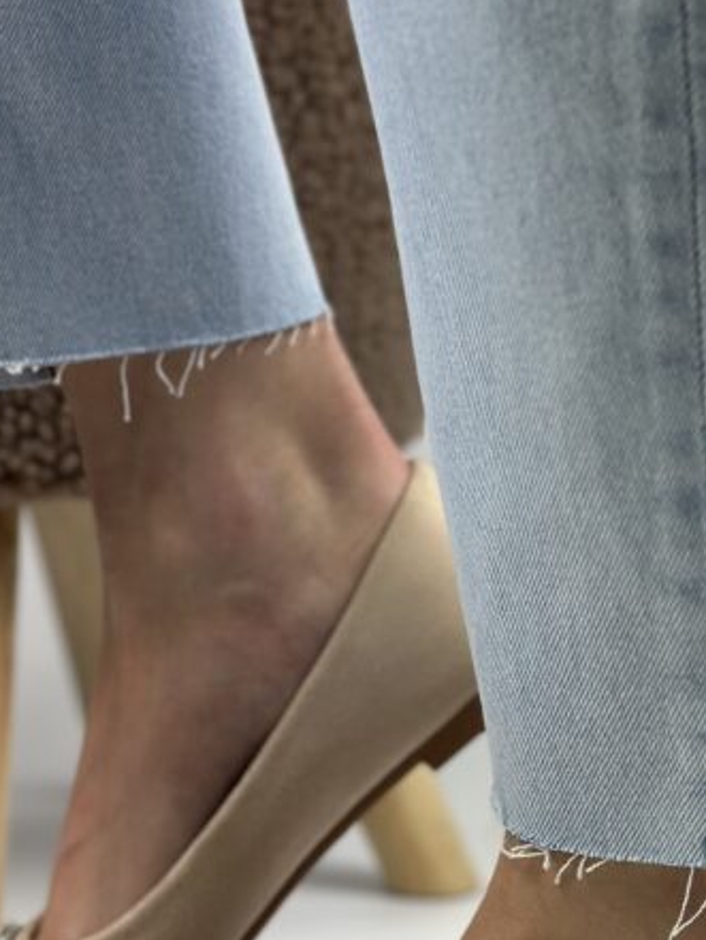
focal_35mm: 87
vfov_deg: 22.3
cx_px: 375
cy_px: 706
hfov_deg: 17.0
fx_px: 2365
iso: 80
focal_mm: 6.86
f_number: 1.78
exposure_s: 1/1199
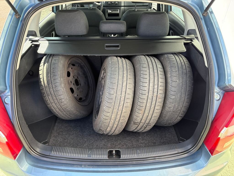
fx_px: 176
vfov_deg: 53.1
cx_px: 117
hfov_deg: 67.3
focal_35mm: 26
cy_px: 88
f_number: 1.6
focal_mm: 5.96
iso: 64
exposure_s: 1/243
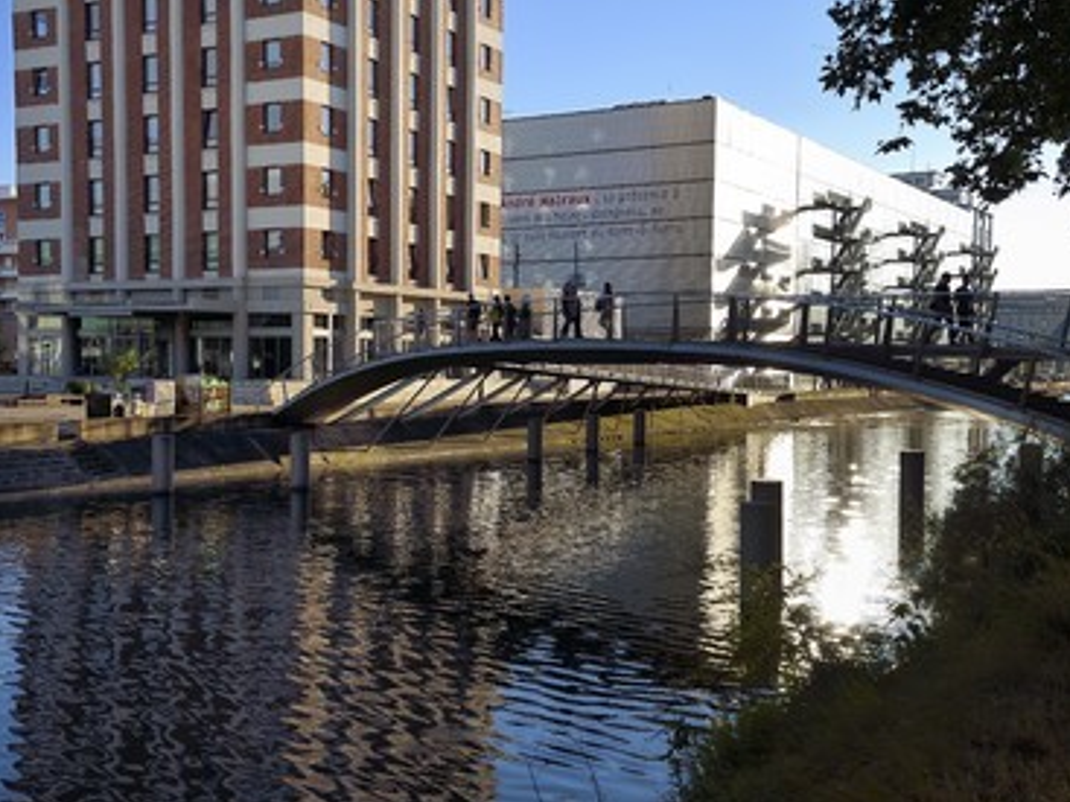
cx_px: 464
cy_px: 405
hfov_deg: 42.9
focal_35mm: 44
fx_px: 1360
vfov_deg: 32.9
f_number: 9
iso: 320
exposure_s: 1/320
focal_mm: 40
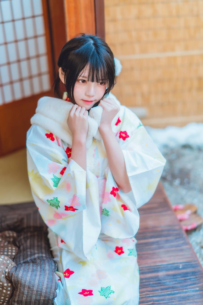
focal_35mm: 50
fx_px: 423
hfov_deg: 27.0
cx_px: 102
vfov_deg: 39.6
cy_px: 152
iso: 200
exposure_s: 1/160
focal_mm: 50
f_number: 1.4
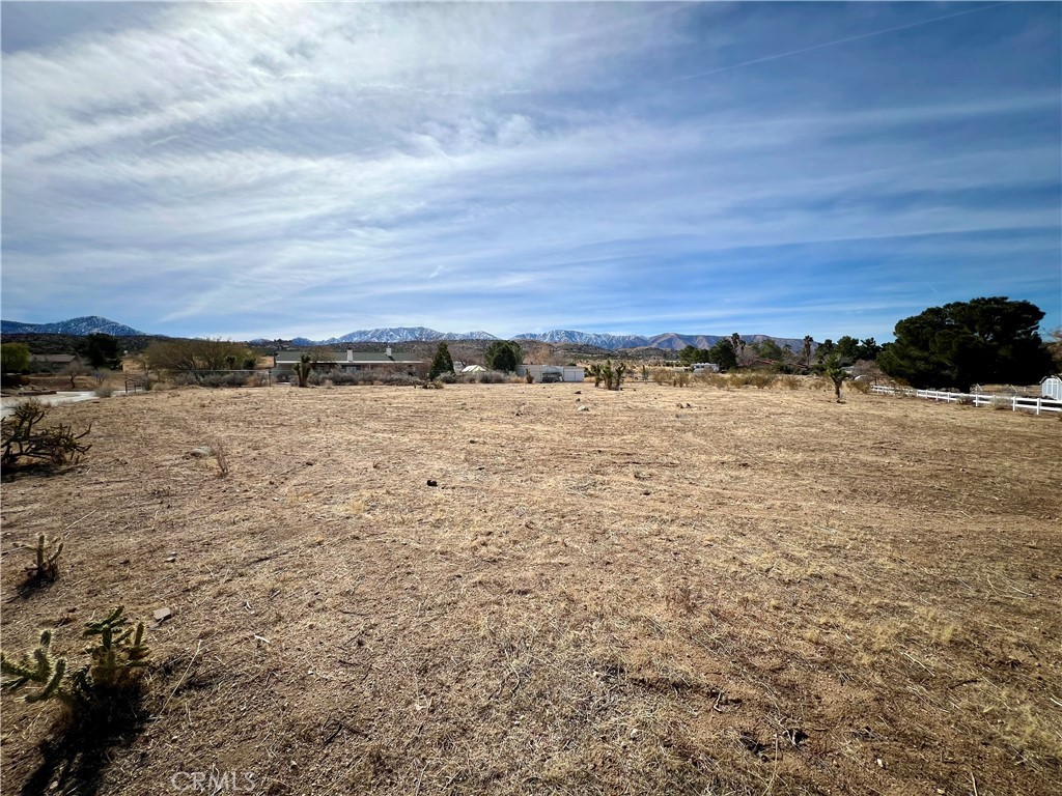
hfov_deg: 106.2
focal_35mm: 13
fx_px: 399
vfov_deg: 89.9
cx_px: 531
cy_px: 398
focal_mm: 1.57
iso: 32
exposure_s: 1/3425
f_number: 1.8
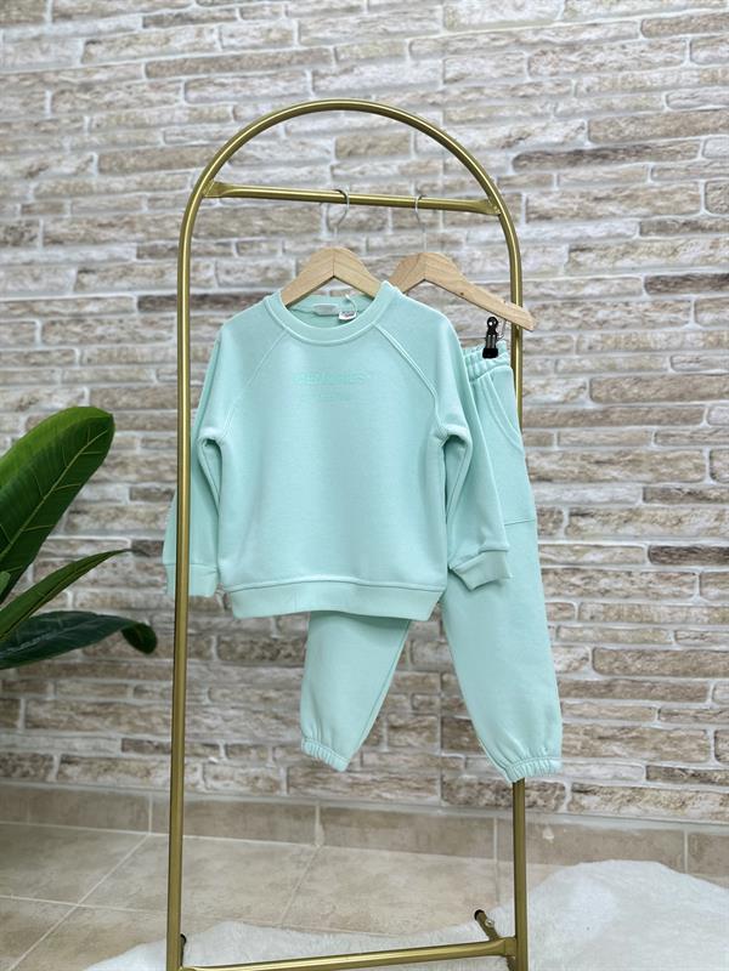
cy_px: 486
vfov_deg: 71.6
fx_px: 674
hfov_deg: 56.8
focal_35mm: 24
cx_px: 364
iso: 64
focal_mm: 6.86
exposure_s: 1/100
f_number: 1.78
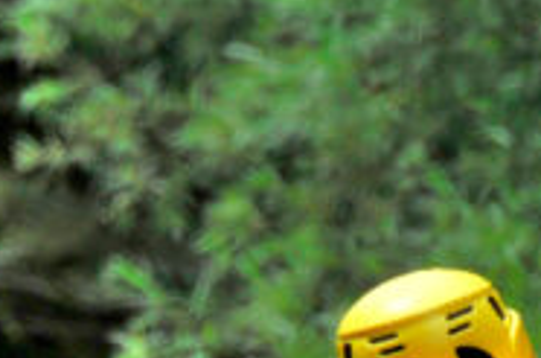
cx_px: 166
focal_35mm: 2315
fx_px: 34701
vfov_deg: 0.6
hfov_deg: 0.9
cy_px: 751
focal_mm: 280
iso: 200
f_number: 10
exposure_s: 1/400
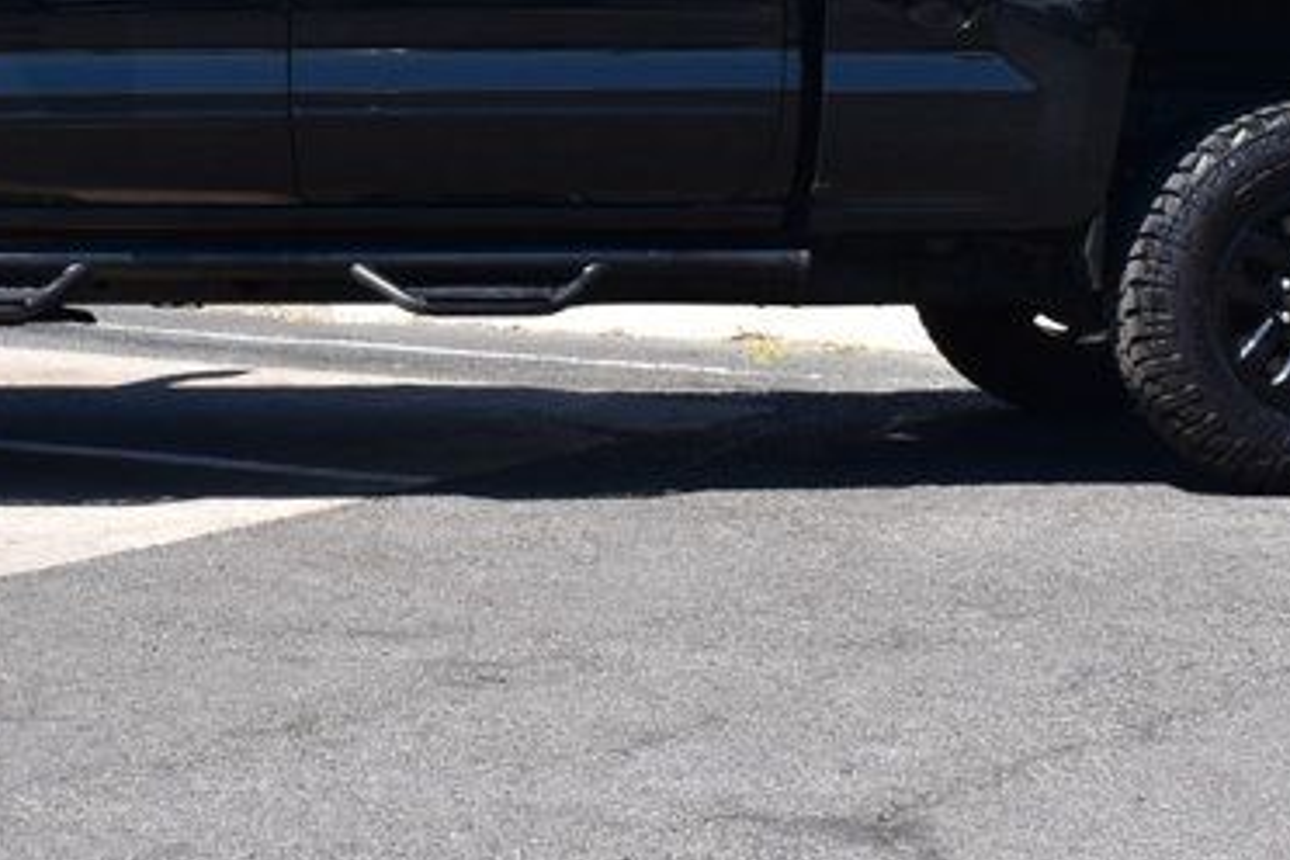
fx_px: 3991
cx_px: 121
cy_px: 66
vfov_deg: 12.2
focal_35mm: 111
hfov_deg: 18.1
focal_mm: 27
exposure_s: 1/400
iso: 400
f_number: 11
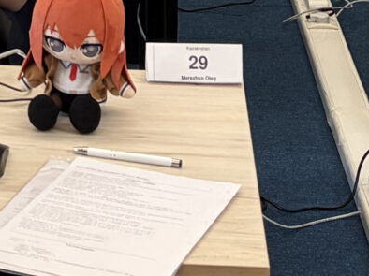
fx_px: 1800
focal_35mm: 169
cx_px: -16
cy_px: -465
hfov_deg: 11.6
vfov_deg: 7.9
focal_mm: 5.96
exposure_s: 1/120
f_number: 1.6
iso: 100
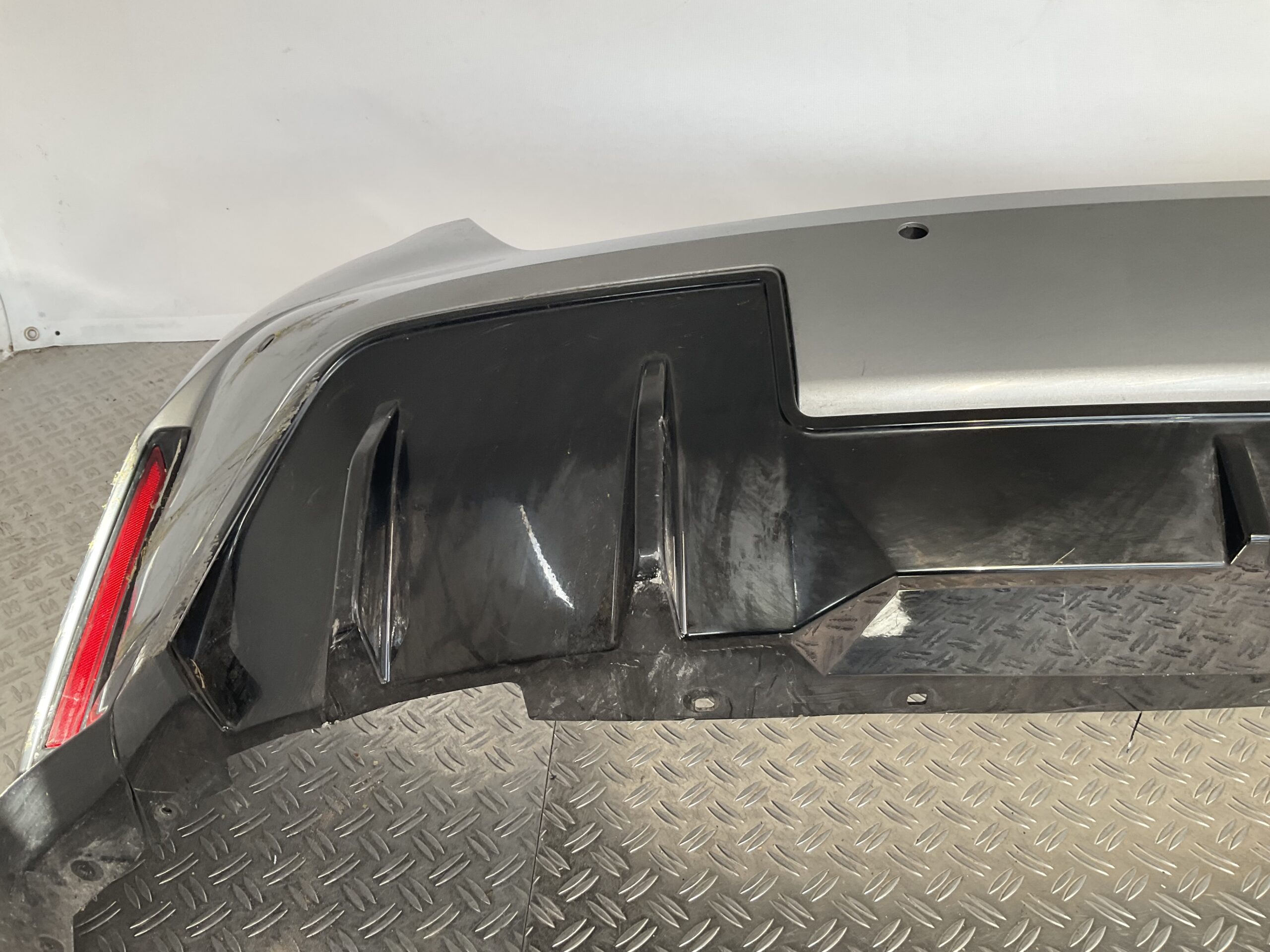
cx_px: 635
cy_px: 476
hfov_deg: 61.7
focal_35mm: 29
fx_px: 1064
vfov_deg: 48.2
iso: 32
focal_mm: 3
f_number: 1.8
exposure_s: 1/120
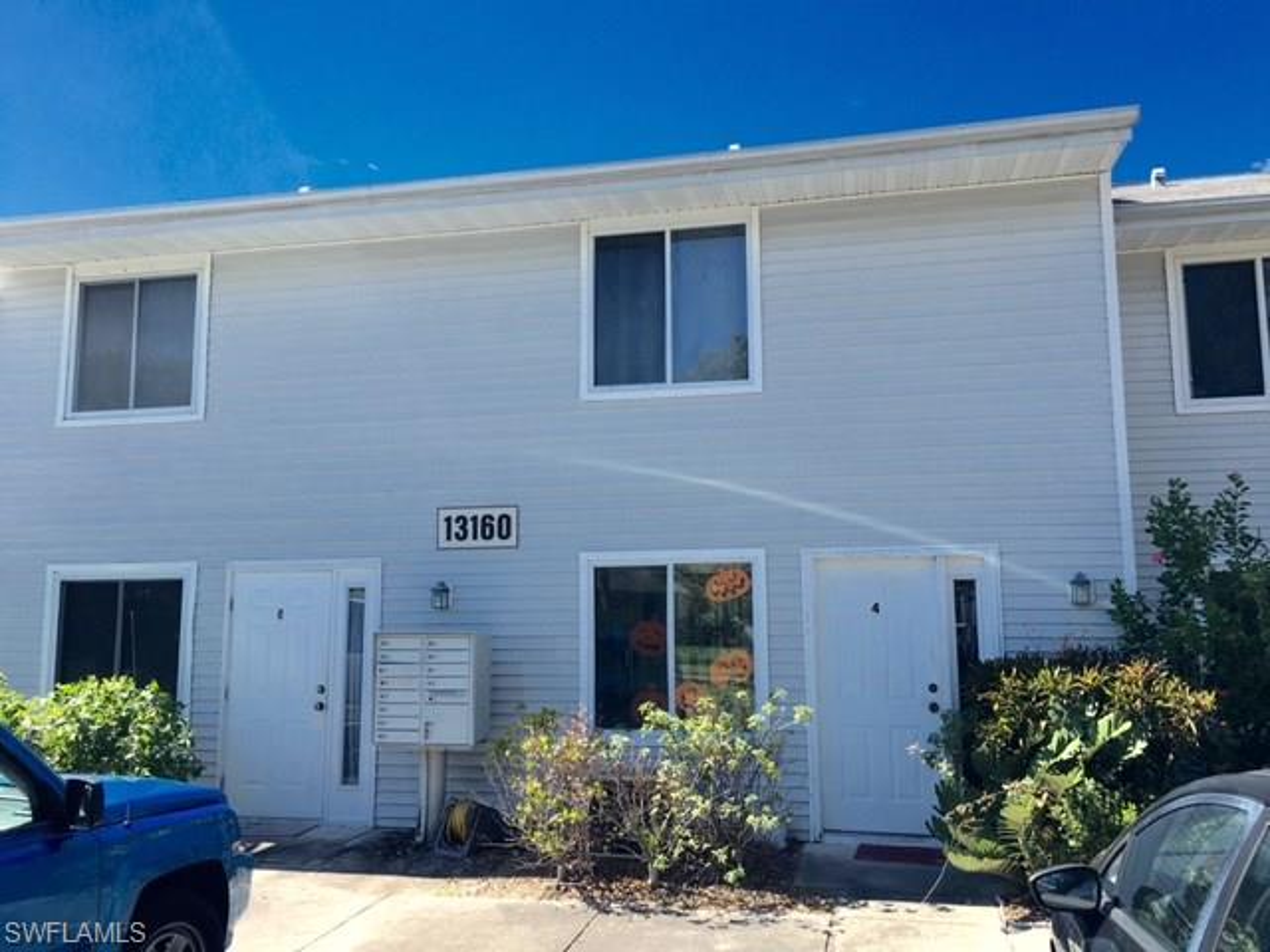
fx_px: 1064
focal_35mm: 29
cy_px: 476
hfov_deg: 61.7
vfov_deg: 48.2
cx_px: 635
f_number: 2.2
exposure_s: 1/836
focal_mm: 4.15
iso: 25
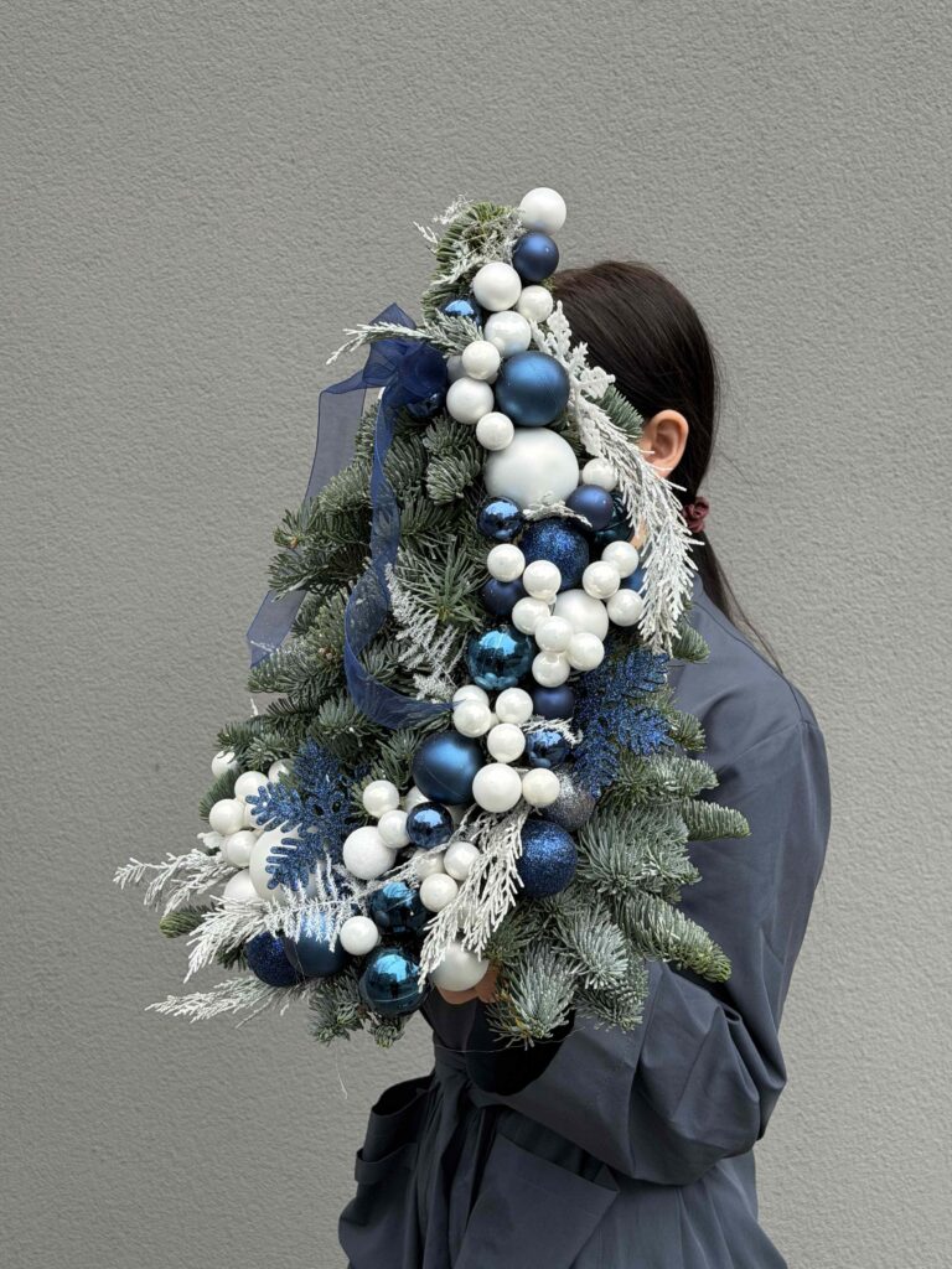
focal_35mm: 48
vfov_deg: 39.7
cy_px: 634
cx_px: 476
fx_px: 1760
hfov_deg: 30.3
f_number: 1.78
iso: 64
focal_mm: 6.76
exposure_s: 1/125
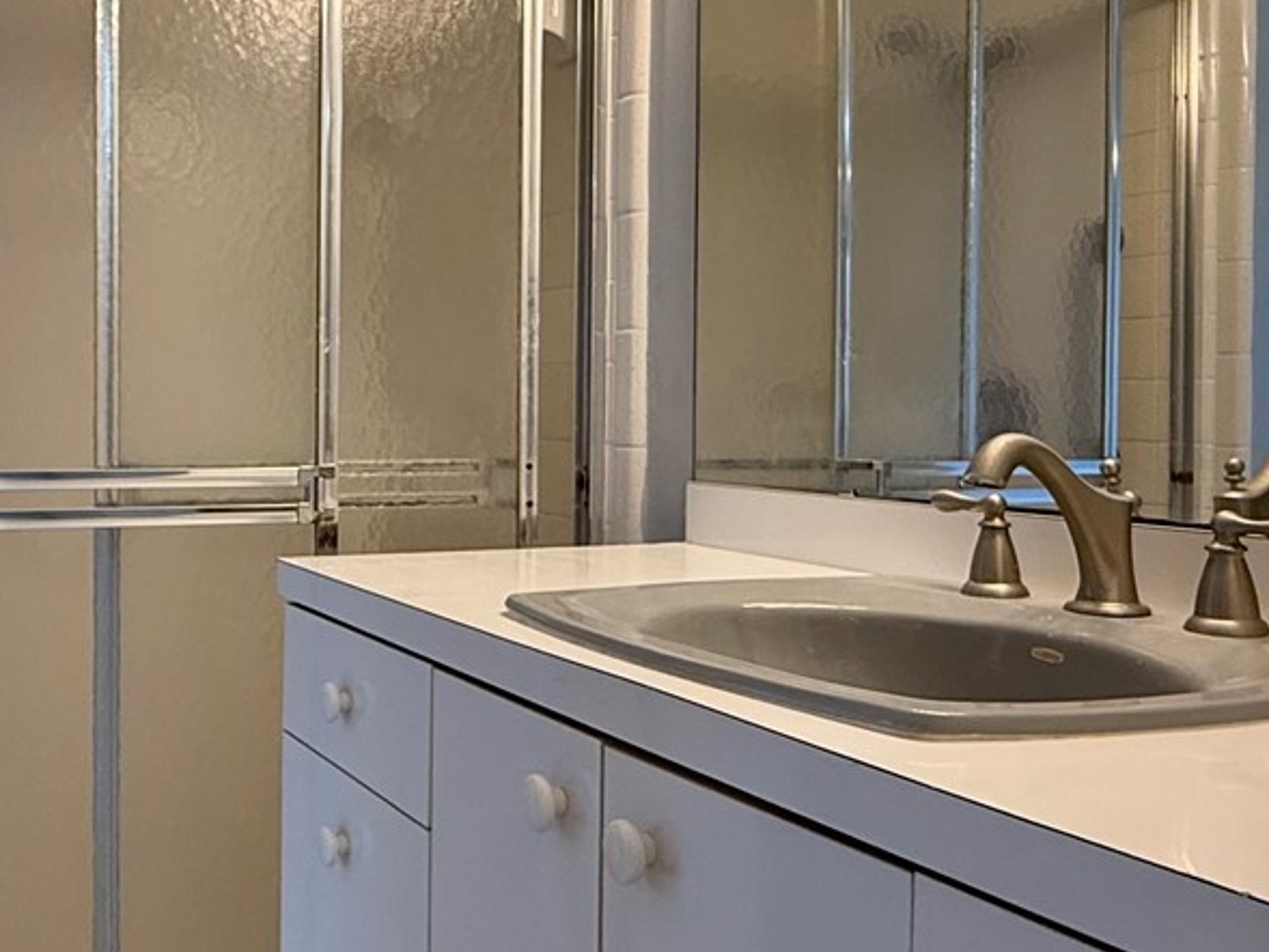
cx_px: 424
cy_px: 416
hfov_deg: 48.2
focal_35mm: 38
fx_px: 1393
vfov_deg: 37.7
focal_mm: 2.22
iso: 200
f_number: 2.2
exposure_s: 1/120
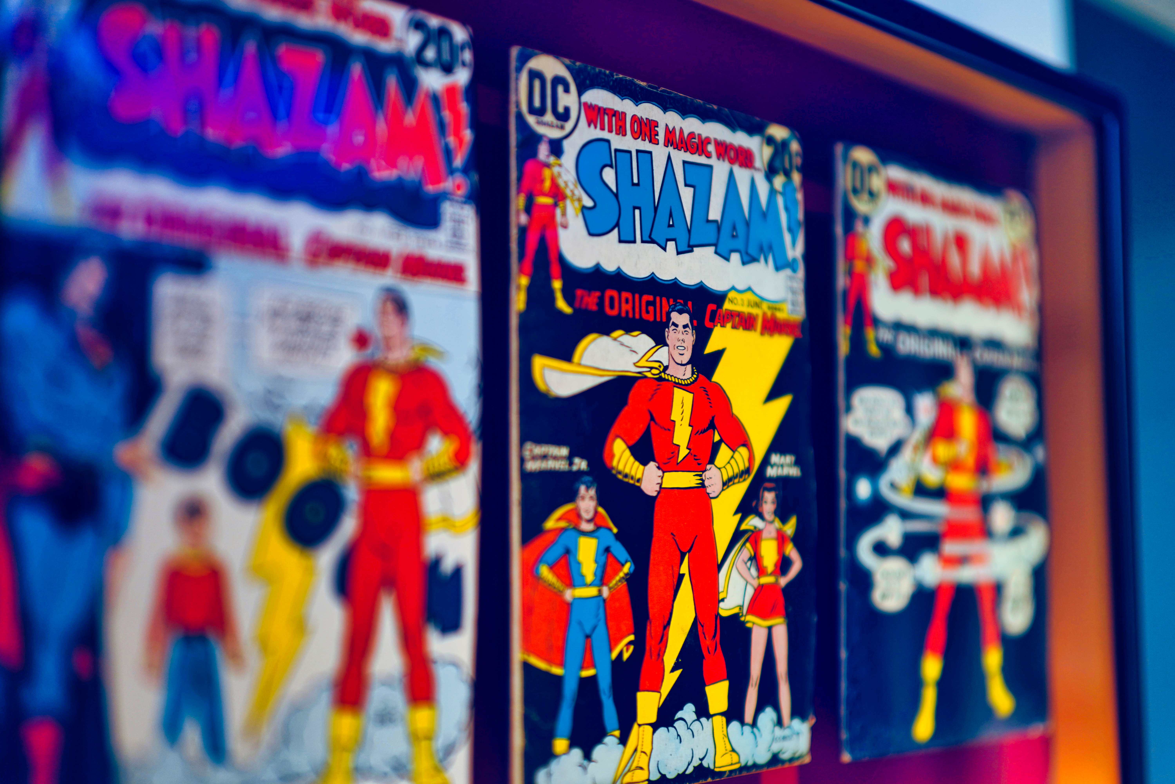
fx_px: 1632
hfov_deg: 39.6
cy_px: 392
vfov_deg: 27.0
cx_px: 588
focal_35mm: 50
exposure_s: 1/50
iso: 320
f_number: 1.4
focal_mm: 50
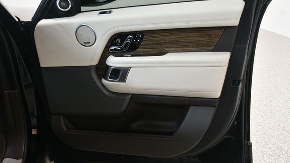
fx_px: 292
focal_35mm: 38
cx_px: 145
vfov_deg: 31.2
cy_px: 86
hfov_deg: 52.8
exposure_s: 1/100
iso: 3200
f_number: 3.8
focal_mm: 24
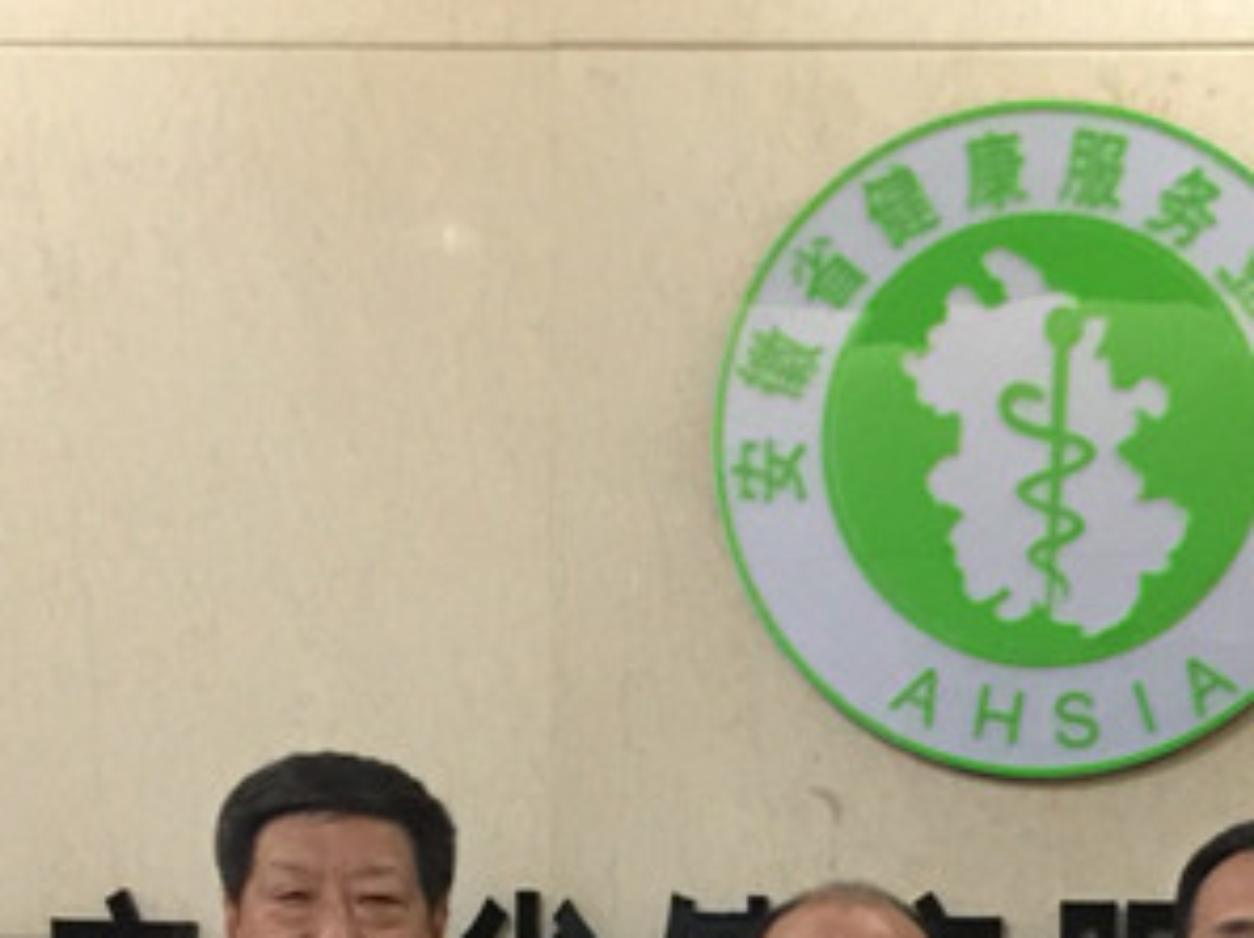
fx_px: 3184
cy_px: 1244
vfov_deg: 15.8
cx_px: 925
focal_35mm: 88
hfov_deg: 22.1
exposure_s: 1/8
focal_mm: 4.15
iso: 250
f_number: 2.2
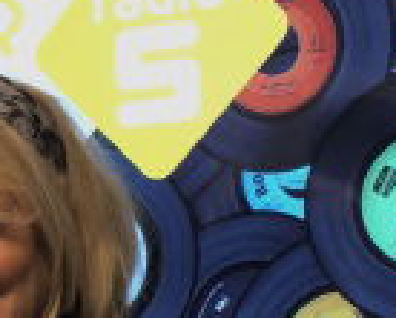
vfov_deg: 8.3
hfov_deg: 10.0
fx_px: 2149
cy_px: 448
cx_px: -278
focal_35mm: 183
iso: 100
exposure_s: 1/33
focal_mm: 6
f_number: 2.4
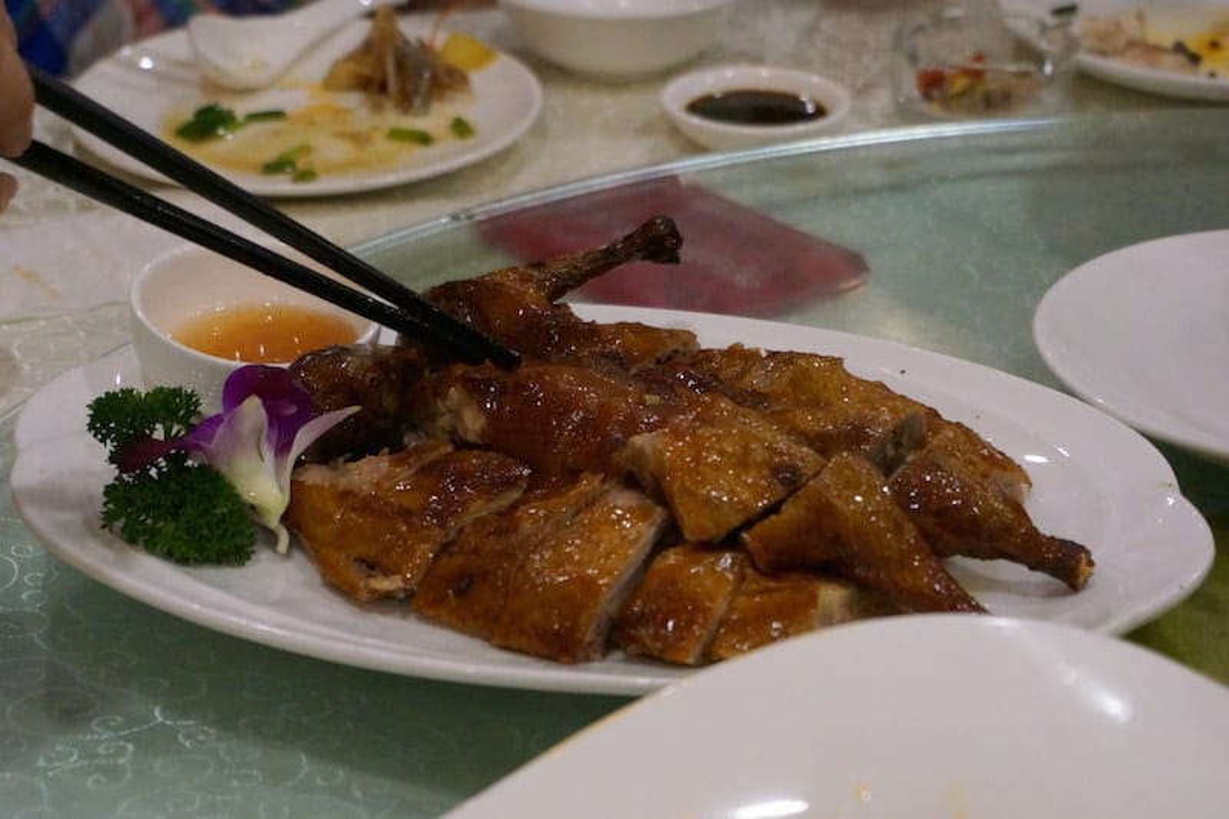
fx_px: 2560
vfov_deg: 18.2
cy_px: 410
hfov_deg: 27.0
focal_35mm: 75
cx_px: 614
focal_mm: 50
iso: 3200
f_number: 5.6
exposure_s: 1/80
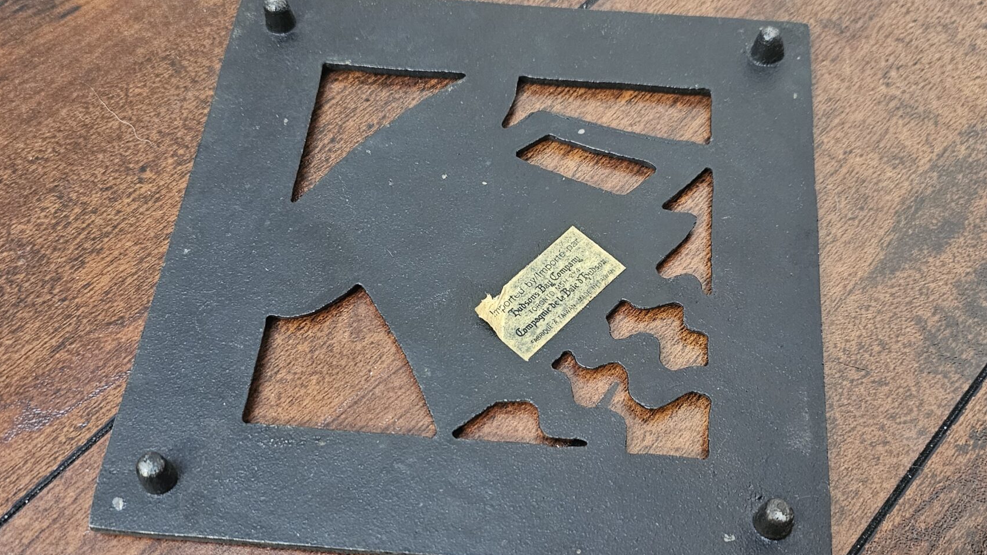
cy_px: 344
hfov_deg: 52.7
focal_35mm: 38
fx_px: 995
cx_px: 522
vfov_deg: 31.1
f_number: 1.7
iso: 640
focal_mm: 6.3
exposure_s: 1/40
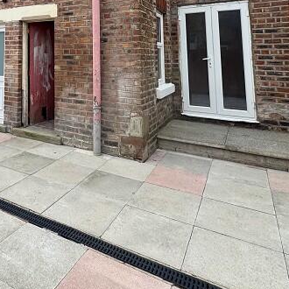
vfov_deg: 48.5
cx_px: 53
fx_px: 283
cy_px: 30
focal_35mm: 30
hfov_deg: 50.3
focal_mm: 2.22
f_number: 2.2
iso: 40
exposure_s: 1/625
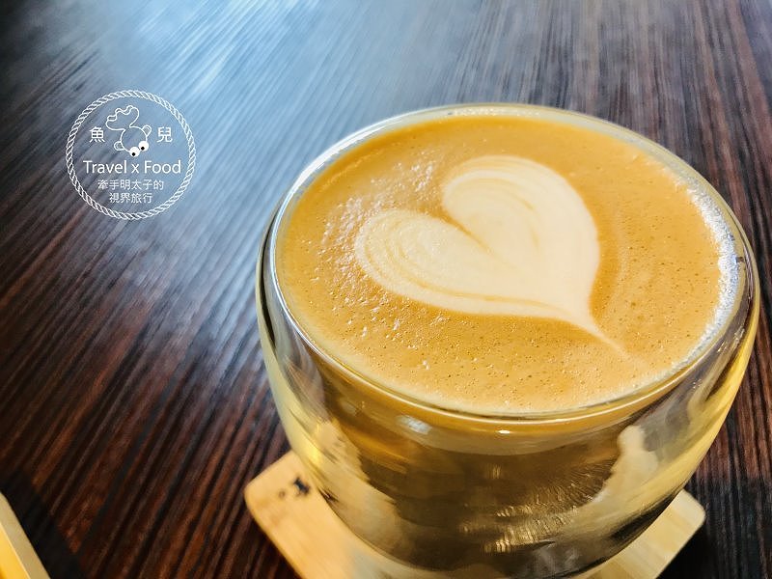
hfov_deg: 63.4
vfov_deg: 49.7
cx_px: 386
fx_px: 624
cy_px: 290
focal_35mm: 28
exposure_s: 1/60
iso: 32
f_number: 1.8
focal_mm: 3.99
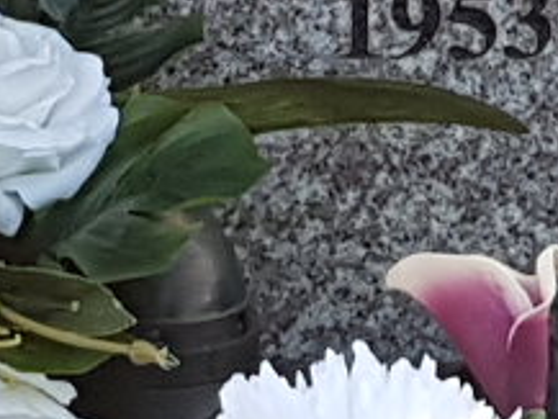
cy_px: -152
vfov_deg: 12.4
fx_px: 1855
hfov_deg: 16.3
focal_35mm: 115
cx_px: 694
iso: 40
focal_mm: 4.2
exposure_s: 1/473
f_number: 1.7
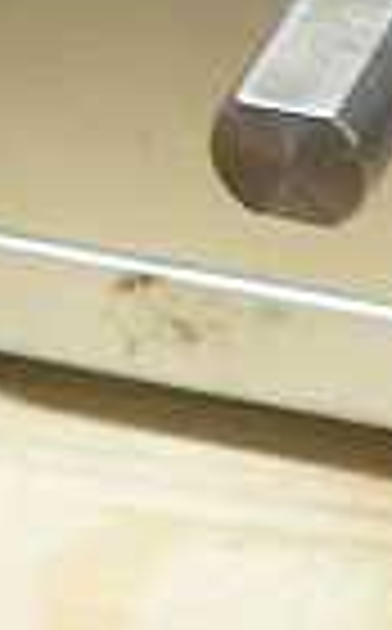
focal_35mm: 175
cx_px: 676
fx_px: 3004
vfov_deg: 11.5
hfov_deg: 7.3
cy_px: -338
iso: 200
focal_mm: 6
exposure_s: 1/5
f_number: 2.8
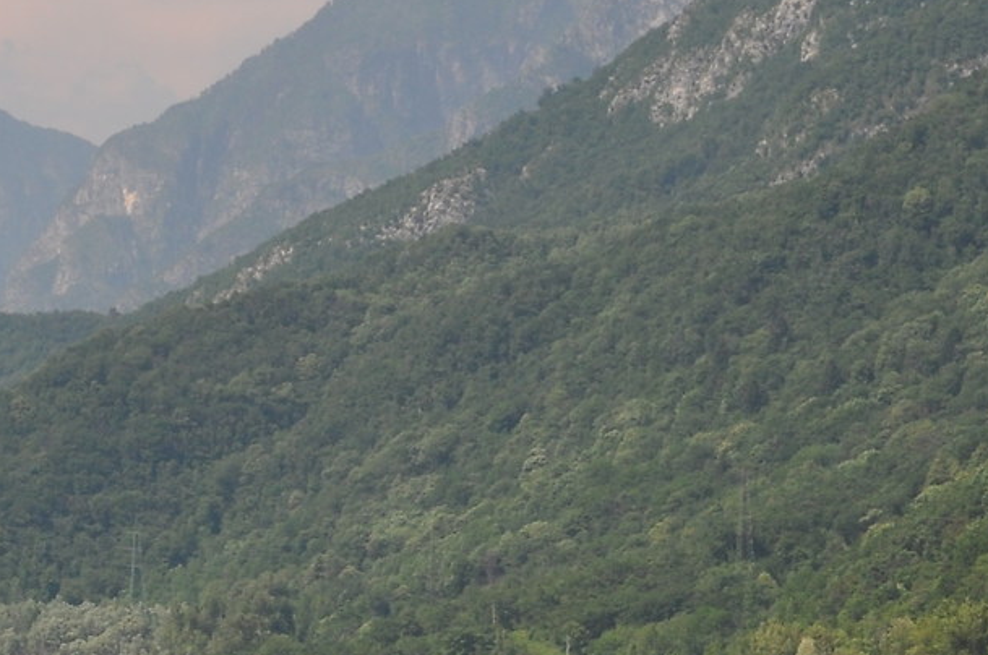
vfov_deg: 6.6
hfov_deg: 9.8
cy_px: 649
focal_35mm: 207
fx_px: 5671
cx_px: -290
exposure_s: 1/400
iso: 200
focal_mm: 35
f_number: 10
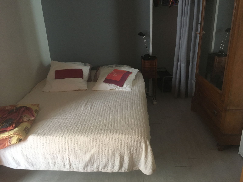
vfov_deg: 48.2
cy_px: 91
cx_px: 122
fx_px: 204
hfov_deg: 61.7
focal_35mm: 29
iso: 250
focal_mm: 4.15
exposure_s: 1/33
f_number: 2.2
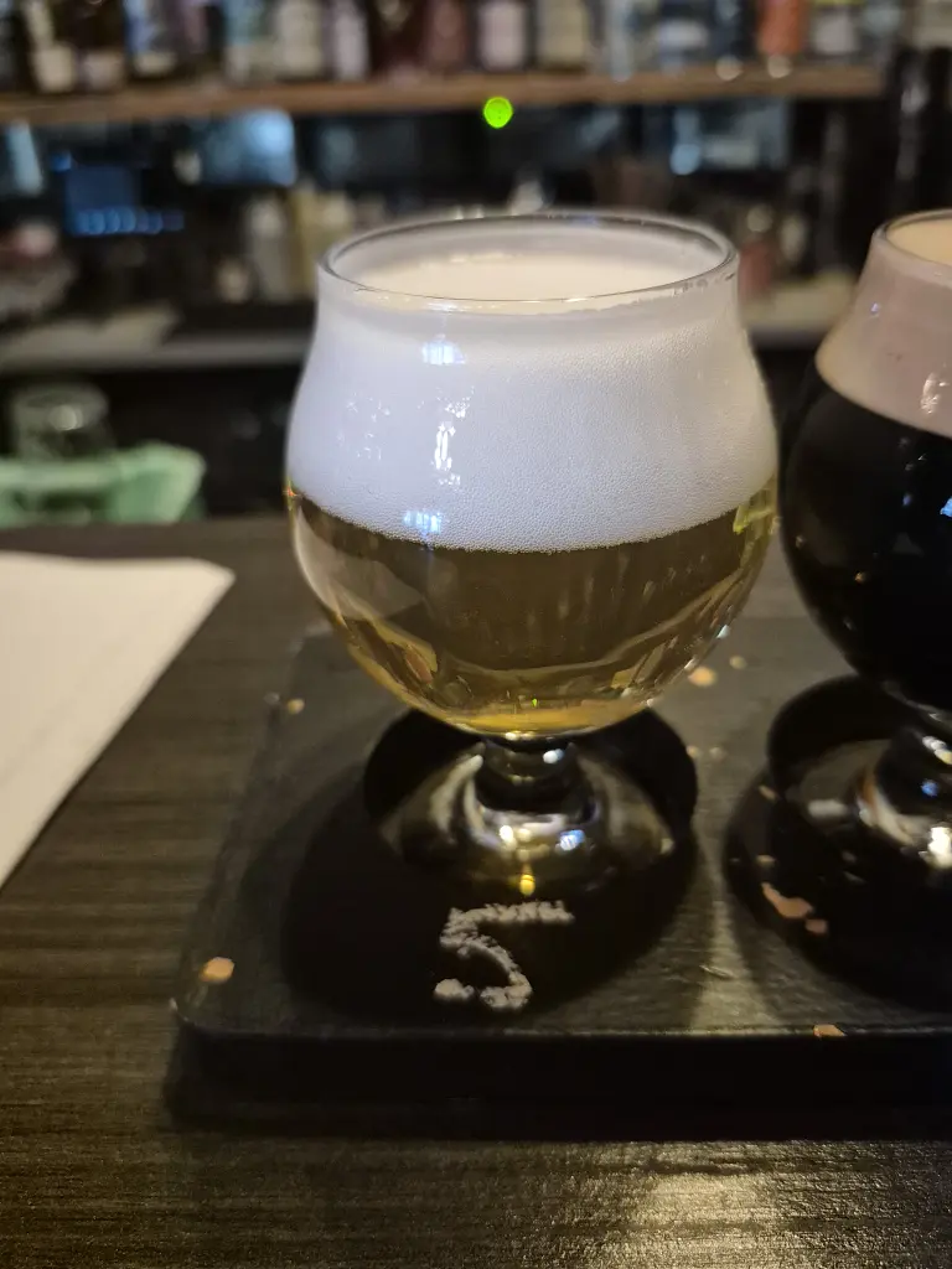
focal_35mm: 23
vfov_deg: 73.9
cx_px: 476
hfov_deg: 58.9
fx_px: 843
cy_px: 634
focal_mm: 5.4
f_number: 1.8
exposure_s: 1/60
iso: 1600
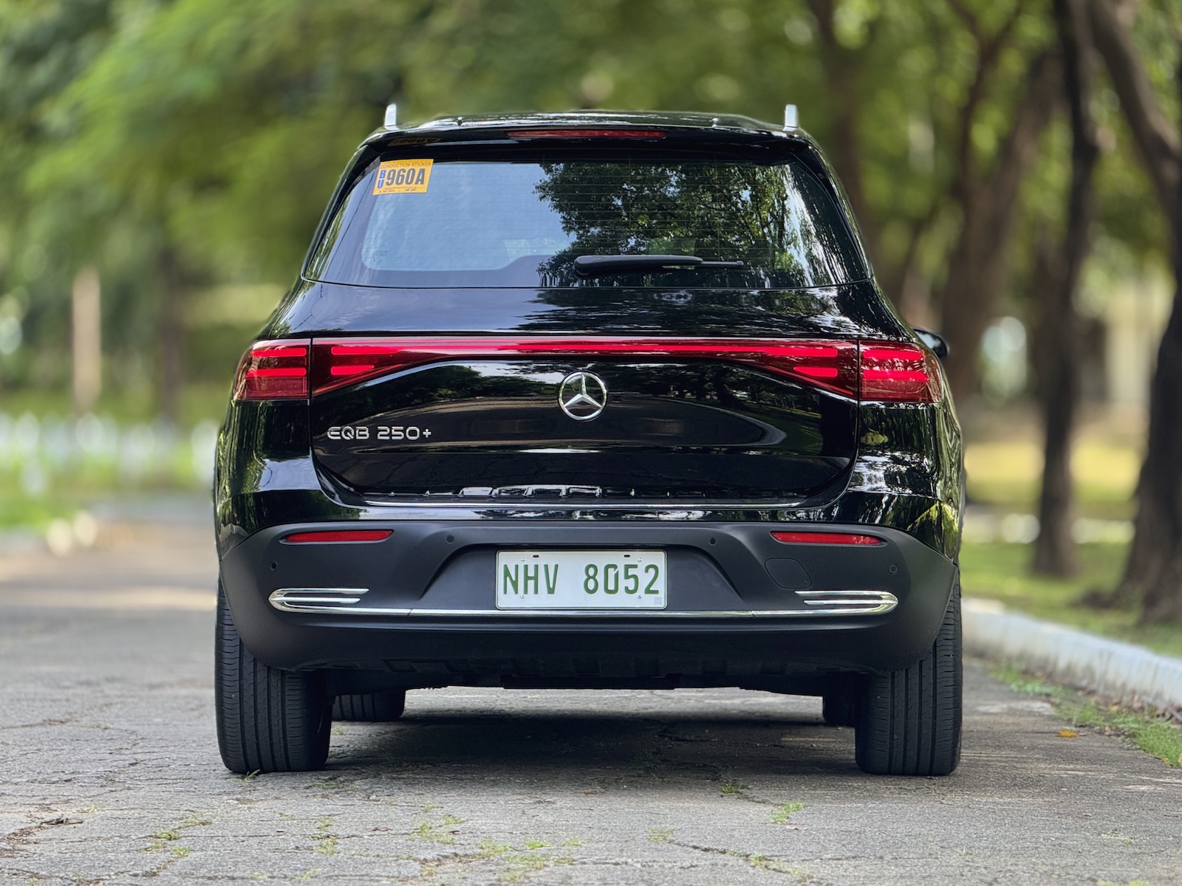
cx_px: 591
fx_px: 4098
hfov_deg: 16.4
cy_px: 443
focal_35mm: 120
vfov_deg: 12.3
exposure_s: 1/99
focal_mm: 15.66
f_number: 2.8
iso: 125
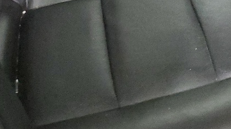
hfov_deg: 19.8
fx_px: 655
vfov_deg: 10.5
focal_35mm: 107
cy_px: -117
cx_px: 184
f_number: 1.5
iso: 581
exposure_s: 1/15
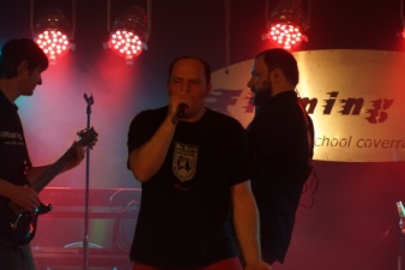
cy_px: 107
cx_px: 187
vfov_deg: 6.9
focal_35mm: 199
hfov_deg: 10.3
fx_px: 2238
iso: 1600
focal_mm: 100
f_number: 4
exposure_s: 1/160
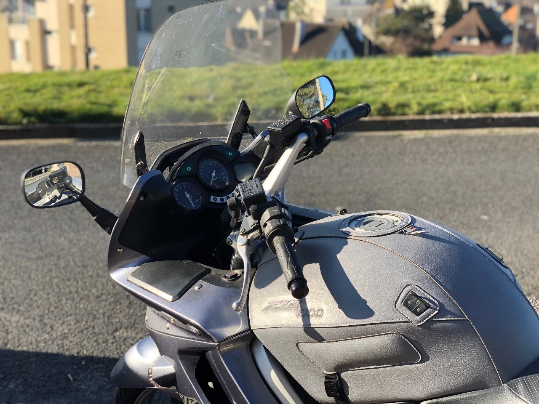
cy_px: 202
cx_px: 270
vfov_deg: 28.0
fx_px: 810
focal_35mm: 52
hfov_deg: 36.8
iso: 16
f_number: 2.4
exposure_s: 1/271
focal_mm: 6
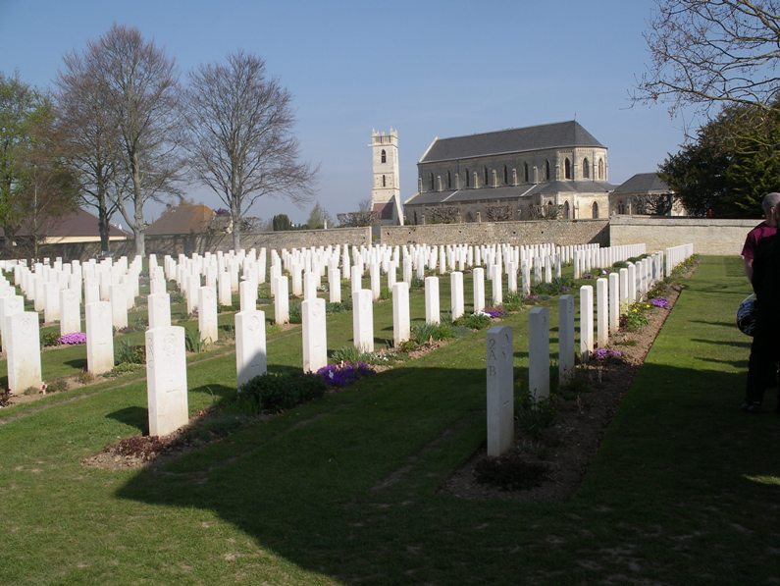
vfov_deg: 38.7
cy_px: 293
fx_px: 834
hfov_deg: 50.1
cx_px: 390
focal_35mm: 37
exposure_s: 1/250
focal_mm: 7.8
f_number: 6
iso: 80
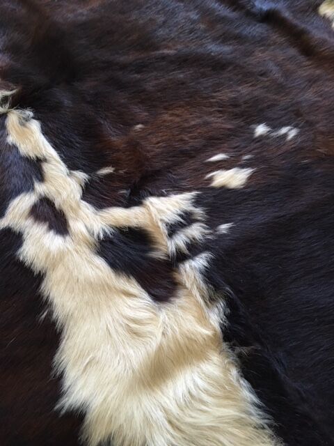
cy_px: 223
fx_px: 373
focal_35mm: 29
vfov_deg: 61.7
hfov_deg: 48.2
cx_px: 167
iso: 160
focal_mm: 4.15
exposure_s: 1/33
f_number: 2.2
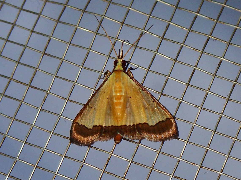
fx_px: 696
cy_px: 90
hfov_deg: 19.6
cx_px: 120
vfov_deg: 14.8
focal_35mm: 100
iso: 200
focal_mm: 18
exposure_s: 1/200
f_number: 6.3
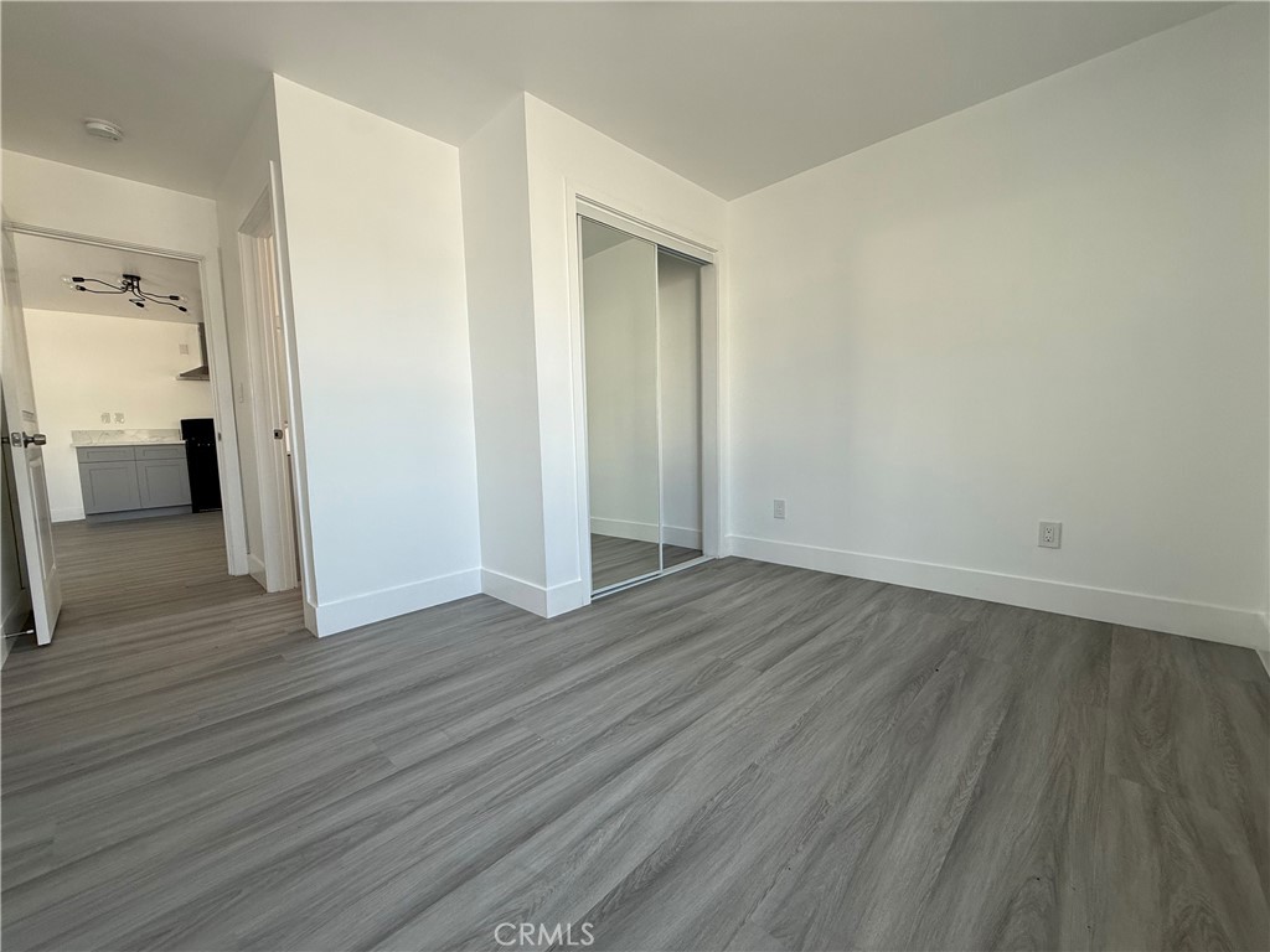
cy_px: 476
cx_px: 635
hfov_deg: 102.1
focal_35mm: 14
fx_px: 514
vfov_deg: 85.7
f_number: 2.2
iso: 80
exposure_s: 1/120
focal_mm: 2.22
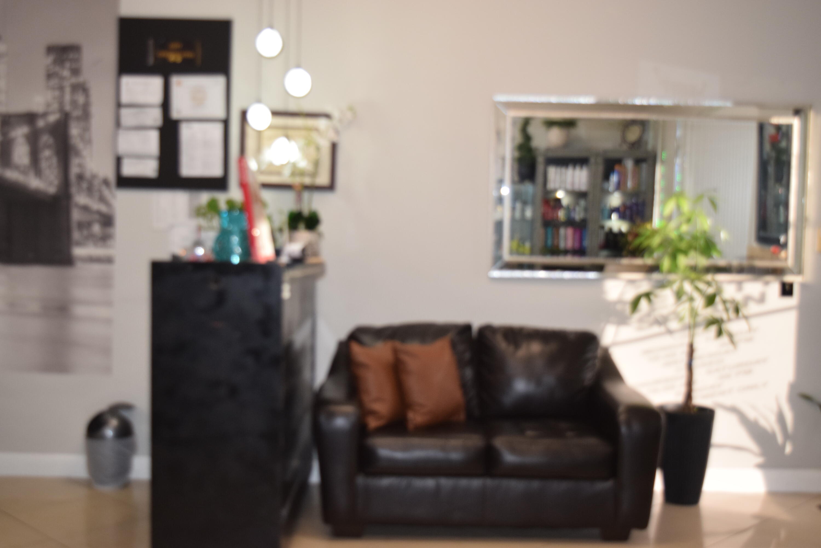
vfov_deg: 30.9
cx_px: 410
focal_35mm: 44
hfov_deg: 45.0
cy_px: 274
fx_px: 992
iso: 800
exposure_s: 1/100
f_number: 5
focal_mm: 29
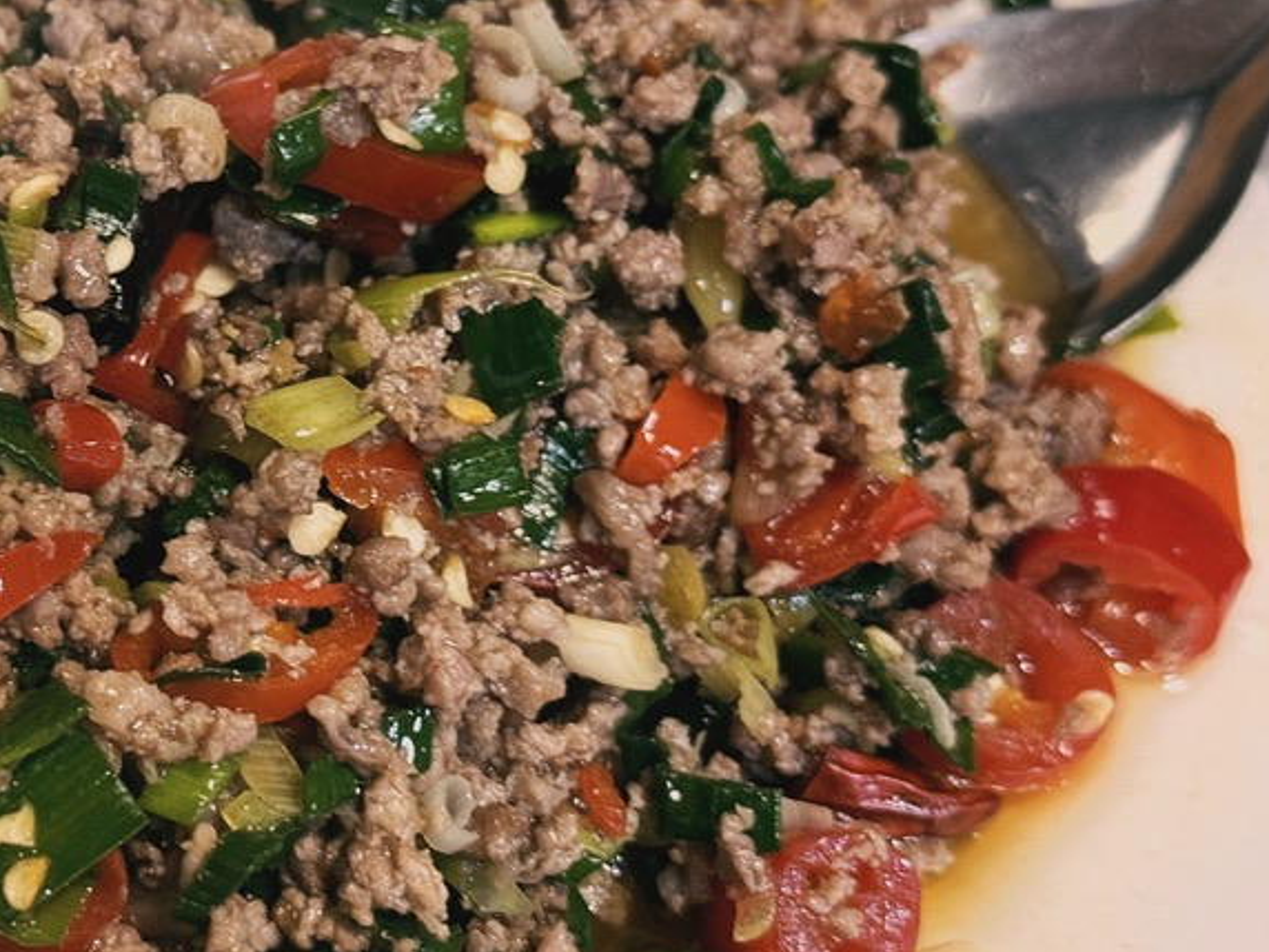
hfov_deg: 22.2
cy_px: 442
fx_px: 3153
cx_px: 140
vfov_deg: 17.2
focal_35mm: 86
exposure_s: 1/33
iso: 200
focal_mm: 6.76
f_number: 1.78
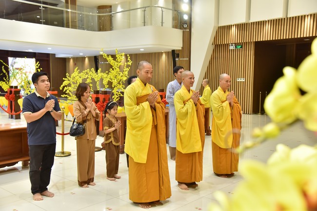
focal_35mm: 38
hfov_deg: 50.7
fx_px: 335
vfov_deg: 35.0
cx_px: 158
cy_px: 106
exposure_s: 1/80
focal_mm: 38
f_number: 5
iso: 1000
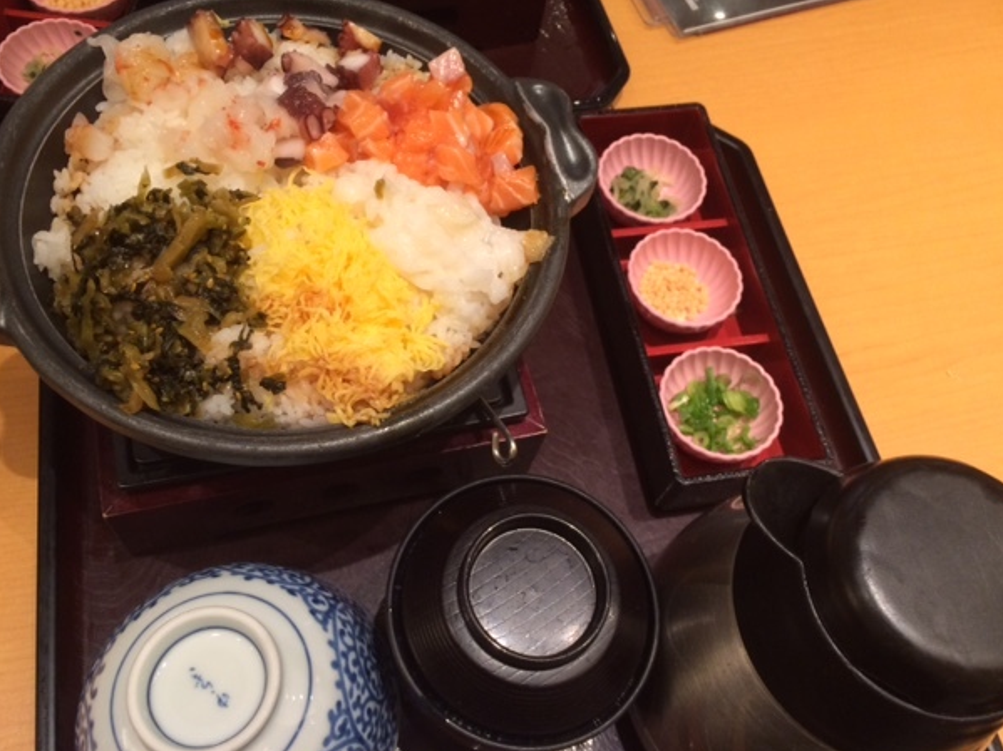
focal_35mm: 31
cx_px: 477
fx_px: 898
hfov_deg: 58.3
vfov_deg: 45.4
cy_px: 371
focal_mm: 4.15
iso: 125
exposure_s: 1/30
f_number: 2.2
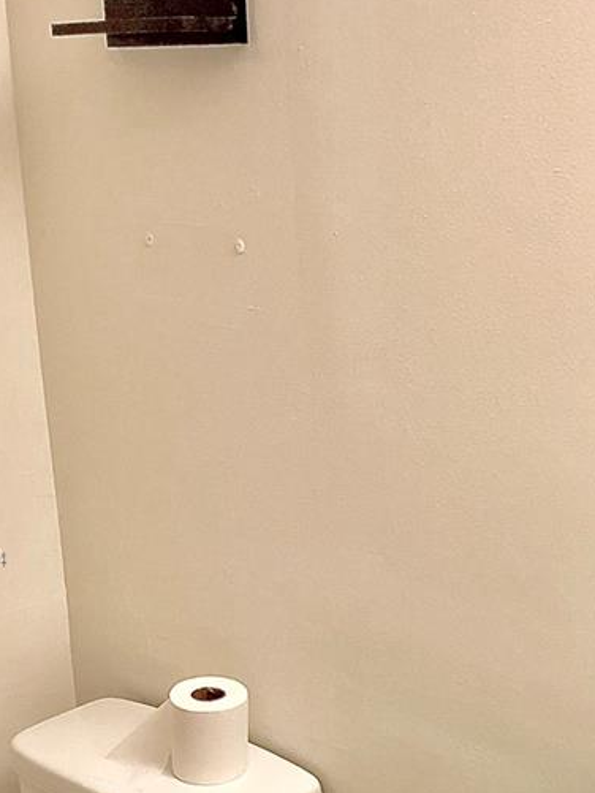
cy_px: 559
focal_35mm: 67
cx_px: 427
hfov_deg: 21.8
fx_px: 1535
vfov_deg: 28.7
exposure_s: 1/15
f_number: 1.8
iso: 40
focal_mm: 4
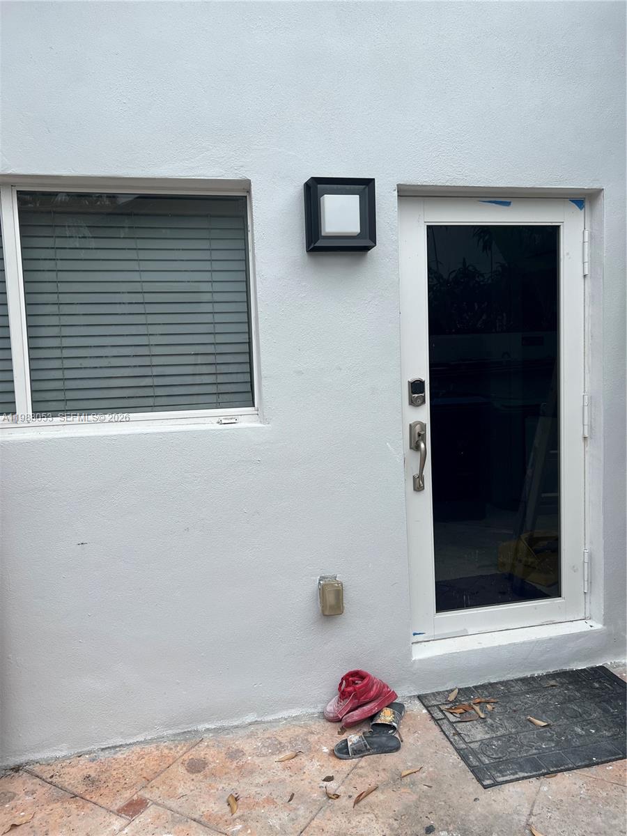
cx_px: 314
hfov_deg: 53.1
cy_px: 418
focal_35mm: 26
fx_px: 628
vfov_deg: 67.3
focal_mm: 5.7
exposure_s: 1/1575
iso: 50
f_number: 1.5
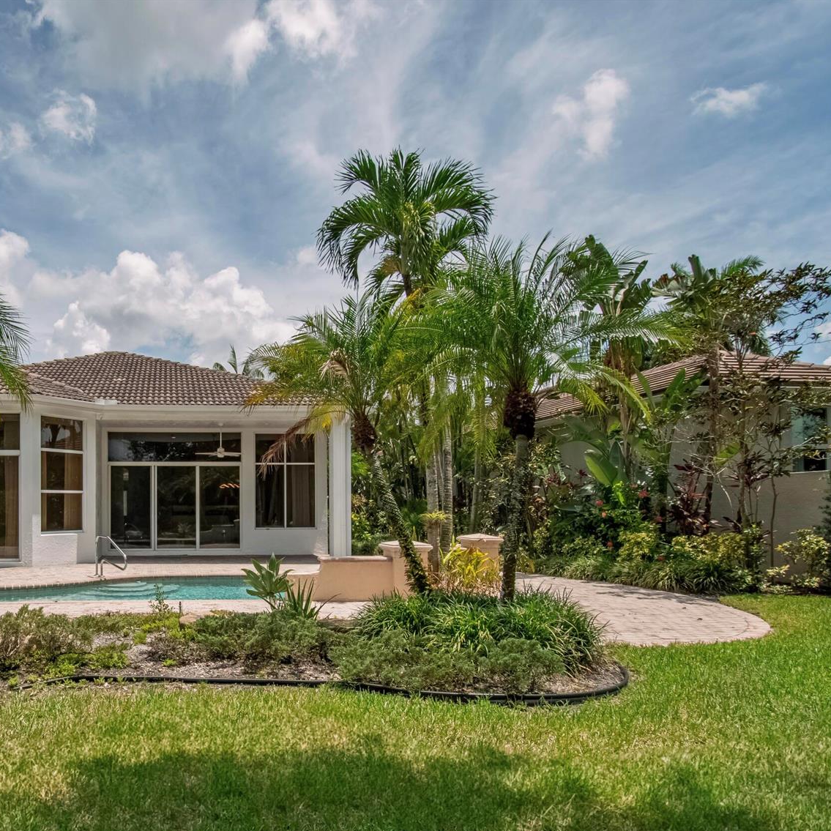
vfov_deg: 66.6
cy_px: 498
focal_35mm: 23
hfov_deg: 62.3
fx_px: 625
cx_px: 182
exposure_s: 1/400
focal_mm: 10
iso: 200
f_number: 10
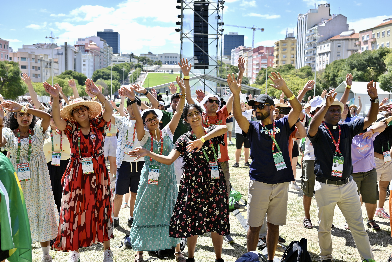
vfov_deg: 33.4
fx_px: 436
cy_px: 131
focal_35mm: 40
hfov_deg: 48.4
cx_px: 196
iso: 50
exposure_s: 1/320
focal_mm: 40
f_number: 5
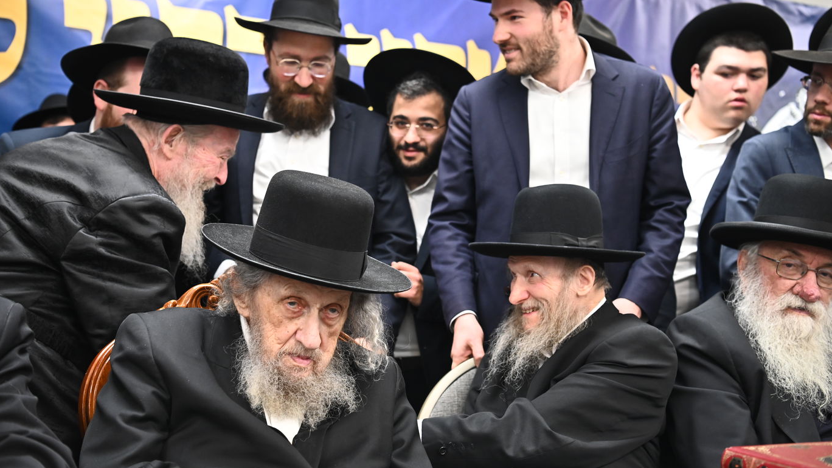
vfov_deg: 26.5
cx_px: 421
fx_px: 993
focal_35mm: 45
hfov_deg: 45.5
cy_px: 239
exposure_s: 1/160
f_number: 3.5
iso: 2000
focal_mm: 42
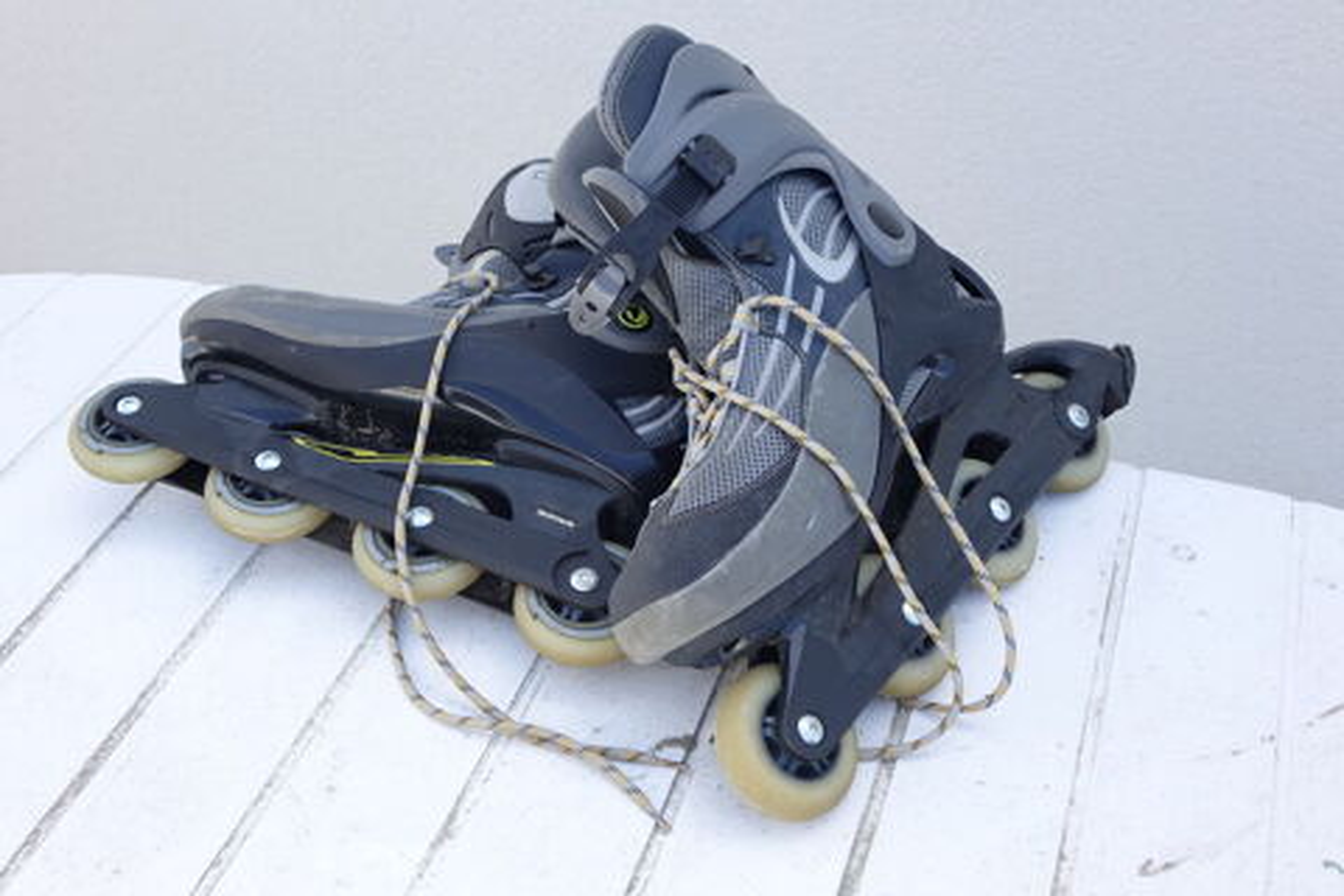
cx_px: 672
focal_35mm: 43
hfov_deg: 45.4
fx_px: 1605
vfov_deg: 31.2
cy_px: 448
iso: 125
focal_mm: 15.78
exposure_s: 1/200
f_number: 4
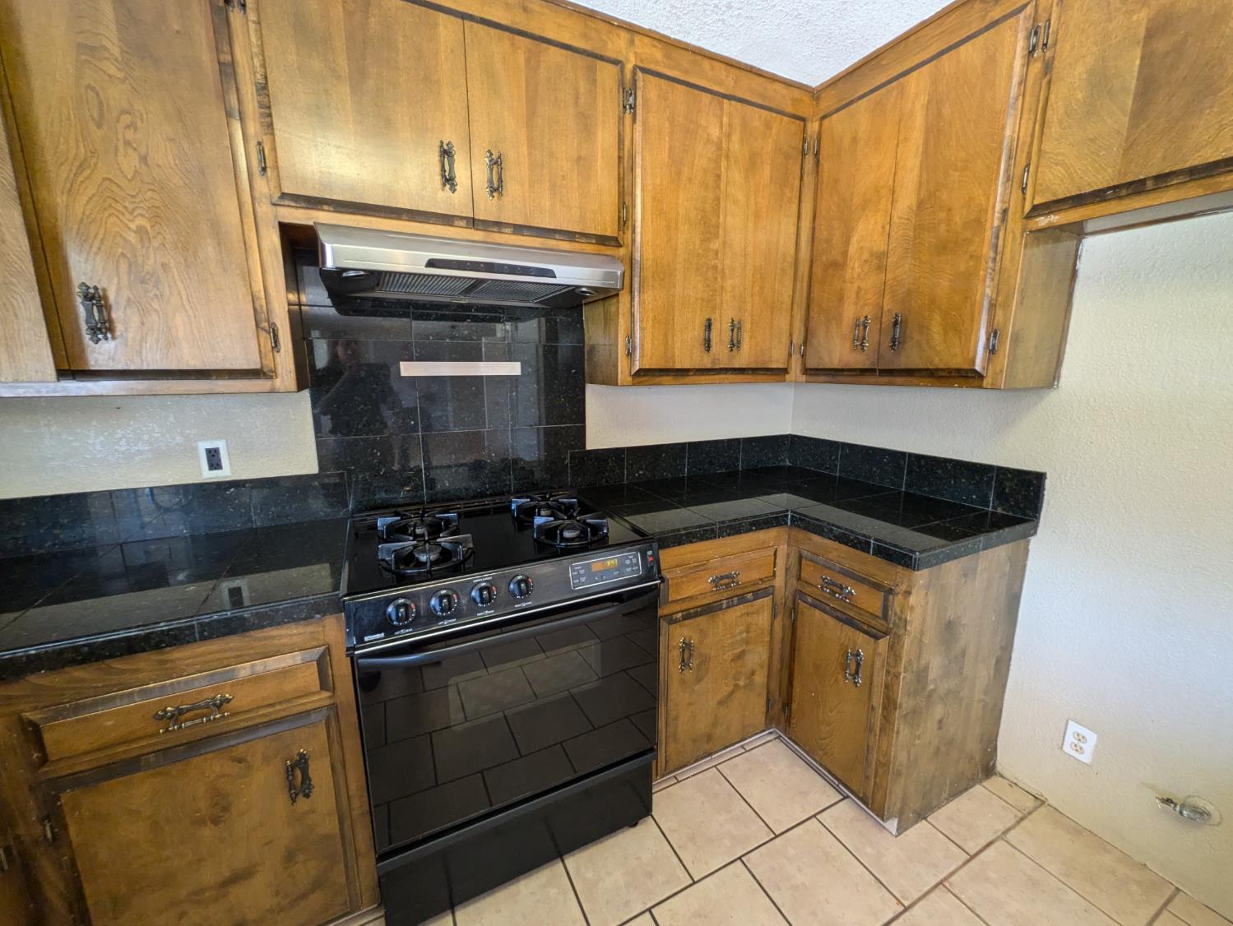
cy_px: 463
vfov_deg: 85.7
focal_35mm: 14
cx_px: 616
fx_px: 499
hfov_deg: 102.0
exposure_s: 1/30
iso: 332
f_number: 2.2
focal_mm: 1.83
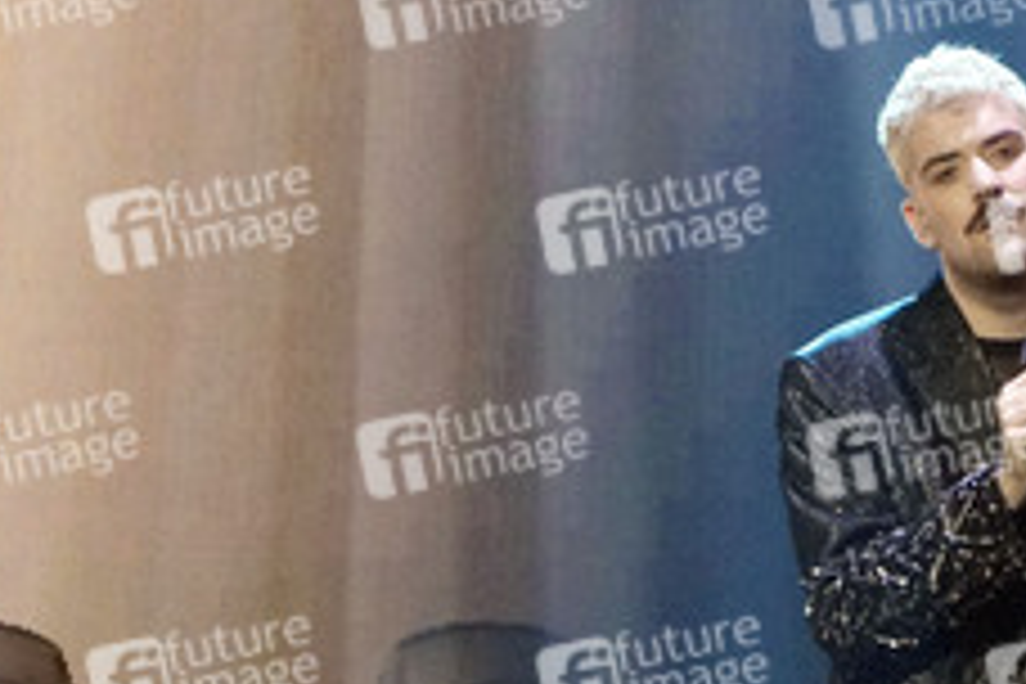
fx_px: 16928
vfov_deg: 2.3
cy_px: 558
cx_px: 983
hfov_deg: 3.5
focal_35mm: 594
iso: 2500
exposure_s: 1/125
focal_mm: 200
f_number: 5.6
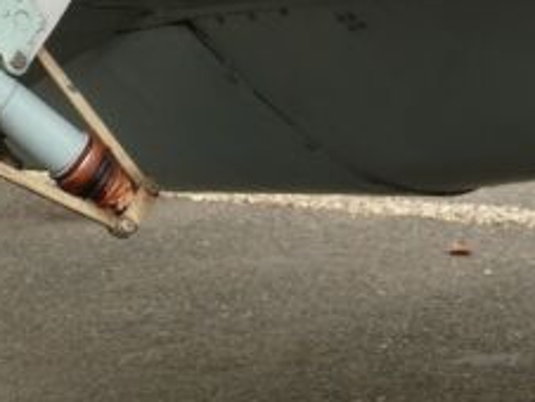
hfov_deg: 6.7
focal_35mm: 294
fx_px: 4549
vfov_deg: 5.1
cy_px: 96
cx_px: 50
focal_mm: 25.2
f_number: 5
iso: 100
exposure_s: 1/200
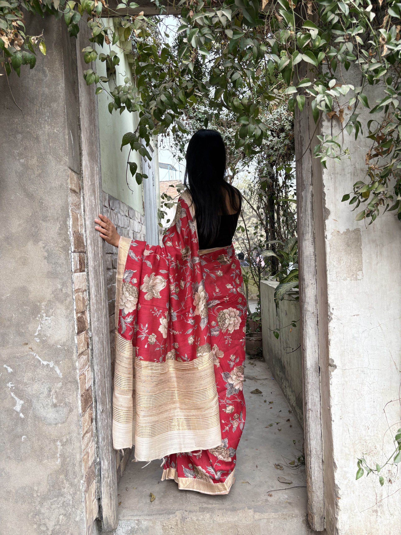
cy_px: 268
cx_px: 200
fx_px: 402
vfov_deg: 67.3
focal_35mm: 26
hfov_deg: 53.1
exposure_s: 1/435
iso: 50
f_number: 1.6
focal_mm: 5.96
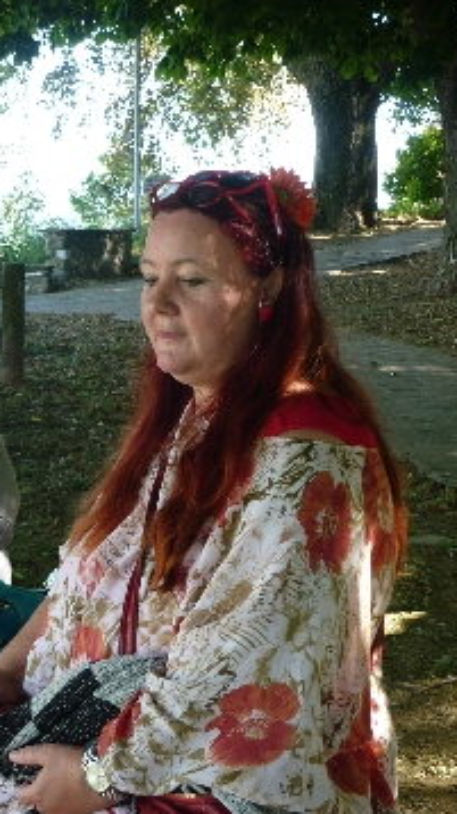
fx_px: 1640
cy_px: 407
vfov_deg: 27.9
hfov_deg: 15.5
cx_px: -41
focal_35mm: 76
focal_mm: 8.6
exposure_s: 1/60
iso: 80
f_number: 3.3
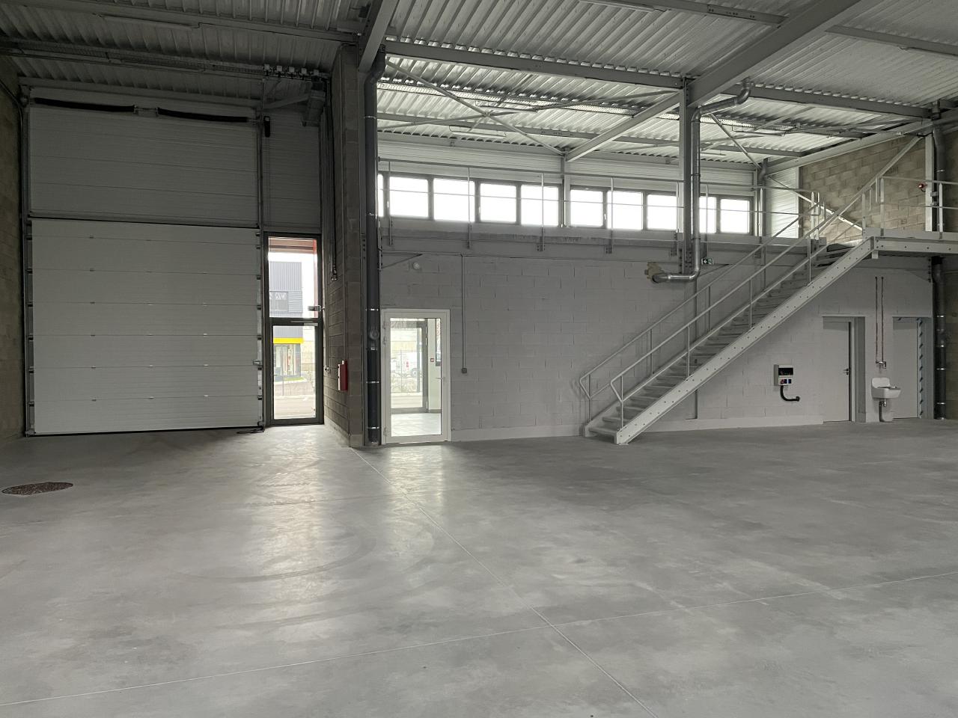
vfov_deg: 53.1
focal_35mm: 26
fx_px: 720
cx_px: 479
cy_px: 359
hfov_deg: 67.3
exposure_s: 1/60
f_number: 1.6
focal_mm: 4.2
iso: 500
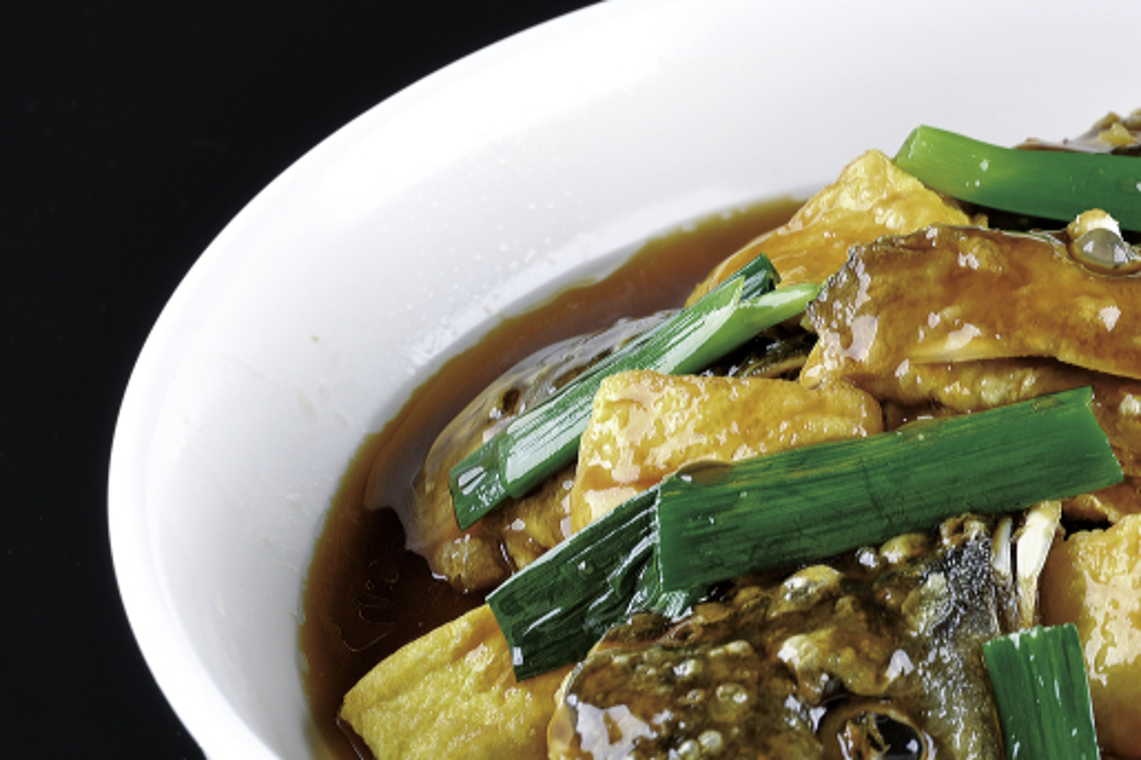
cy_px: 556
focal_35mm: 143
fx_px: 4531
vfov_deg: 9.6
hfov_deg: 14.2
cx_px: 1021
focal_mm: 48
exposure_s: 1/125
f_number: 10
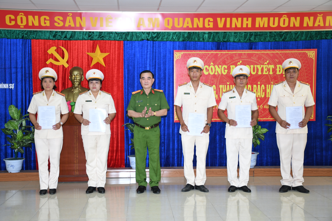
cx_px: 166
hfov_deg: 38.9
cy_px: 110
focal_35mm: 51
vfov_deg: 26.5
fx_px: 470
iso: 800
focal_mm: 34
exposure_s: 1/200
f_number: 5
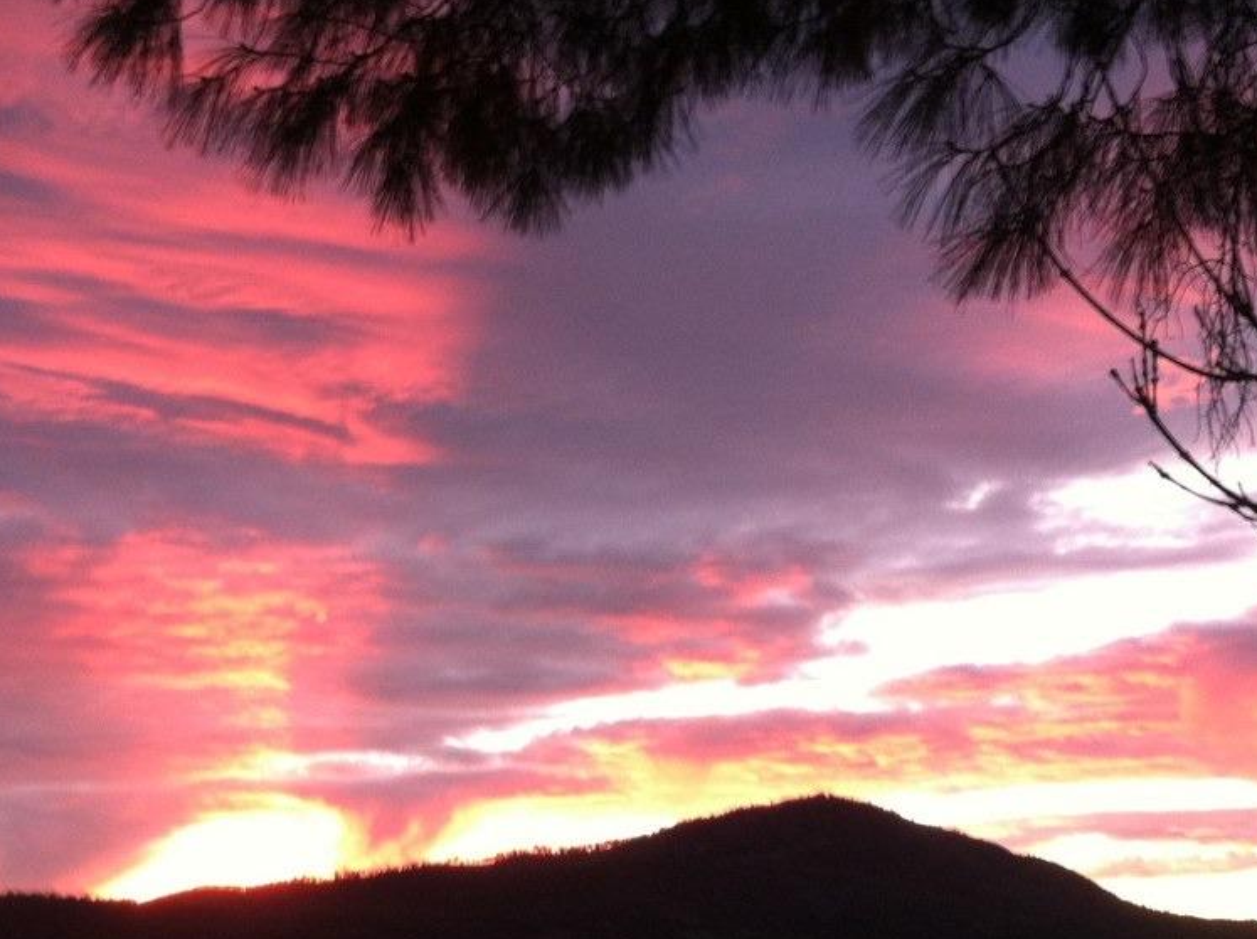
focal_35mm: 60
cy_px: 687
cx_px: 498
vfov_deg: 24.1
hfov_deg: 32.1
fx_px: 2176
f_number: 2.8
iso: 100
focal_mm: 3.85
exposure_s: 1/15
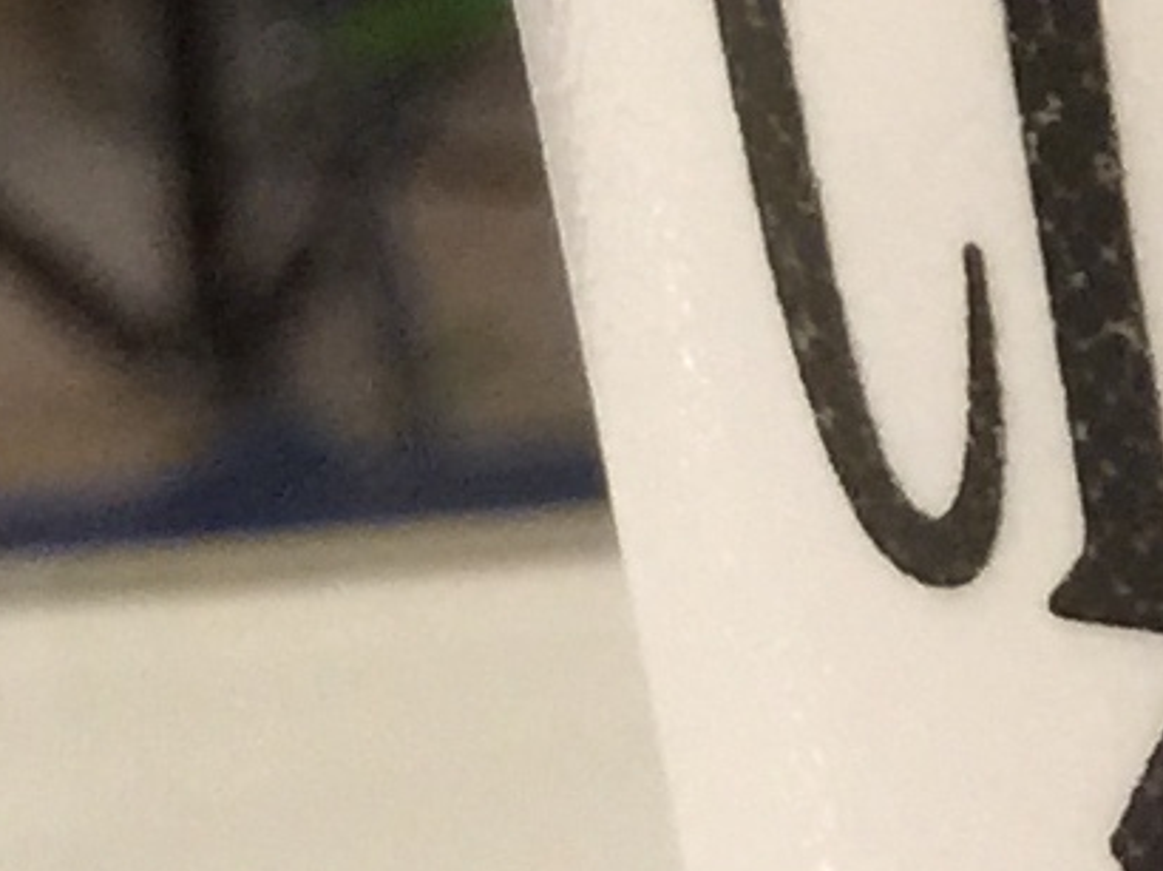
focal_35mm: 231
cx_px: 3685
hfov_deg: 7.4
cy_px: -389
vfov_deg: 6.4
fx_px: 7756
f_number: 2.2
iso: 80
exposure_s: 1/15
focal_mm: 4.15
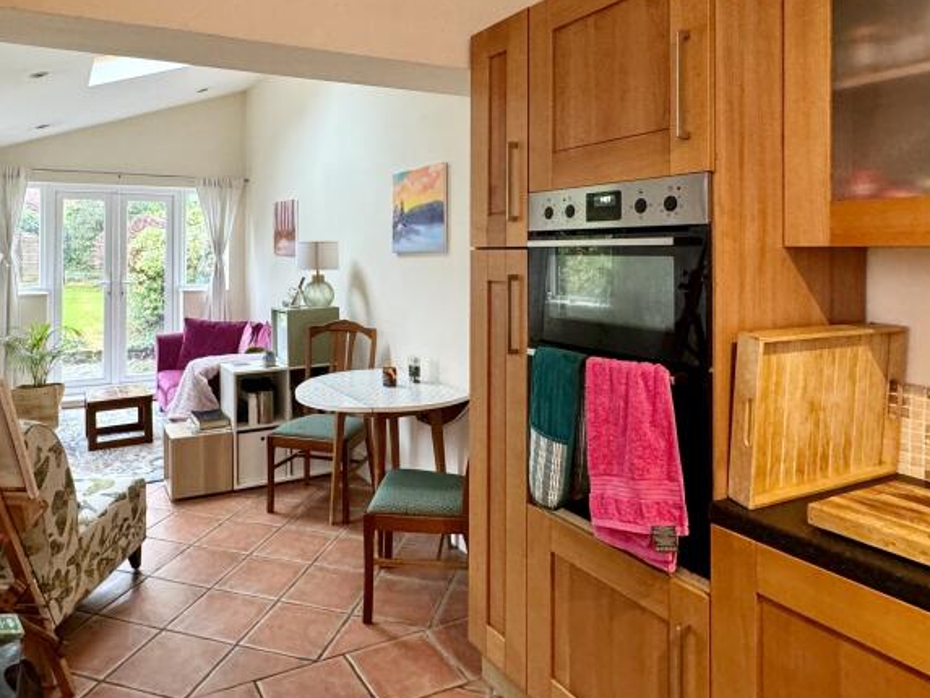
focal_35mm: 25
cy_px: 240
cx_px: 377
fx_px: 672
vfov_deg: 53.9
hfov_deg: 68.8
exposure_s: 1/50
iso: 320
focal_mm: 2.22
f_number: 2.2
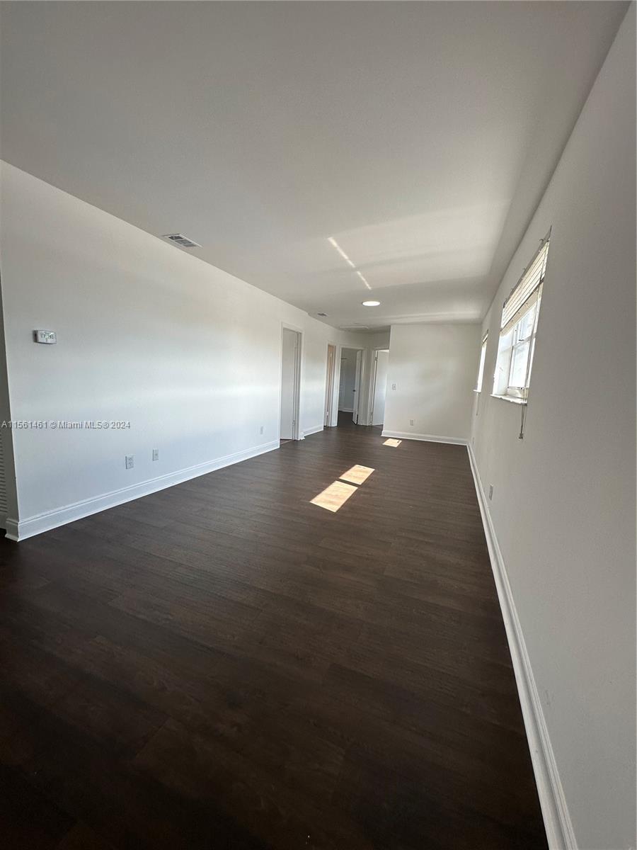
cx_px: 318
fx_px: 344
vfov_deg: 102.1
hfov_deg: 85.7
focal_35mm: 14
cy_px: 425
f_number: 2.2
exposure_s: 1/120
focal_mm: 2.22
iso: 50
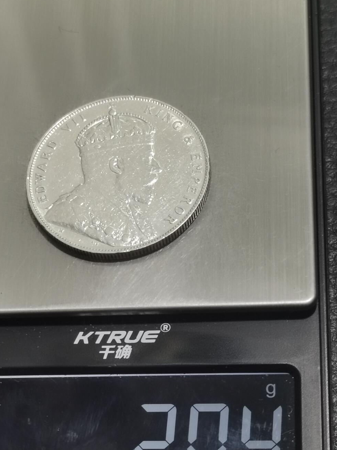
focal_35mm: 91
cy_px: 212
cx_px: 130
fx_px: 1181
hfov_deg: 16.2
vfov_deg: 21.5
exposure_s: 1/100
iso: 64
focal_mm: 5.58
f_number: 1.8
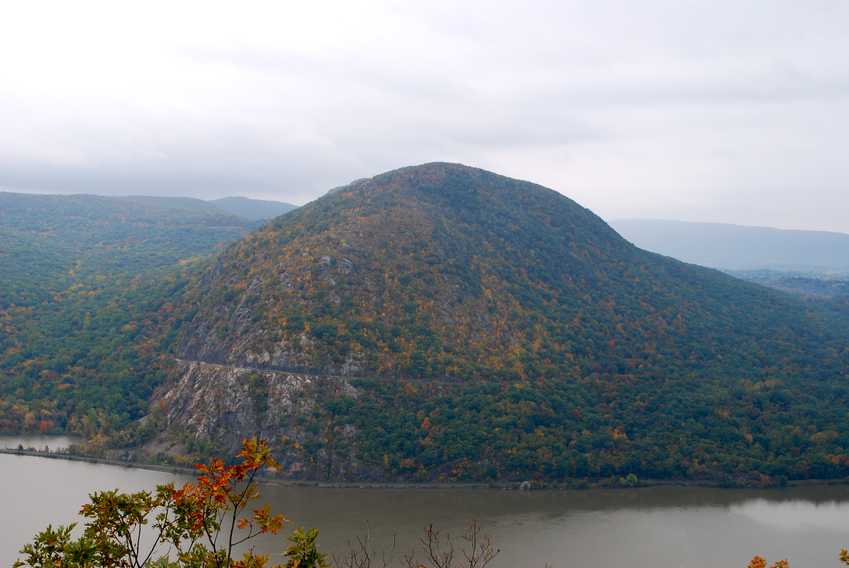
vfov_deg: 26.6
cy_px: 284
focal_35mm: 51
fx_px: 1204
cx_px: 424
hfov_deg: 38.8
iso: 200
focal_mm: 34
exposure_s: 1/80
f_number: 8
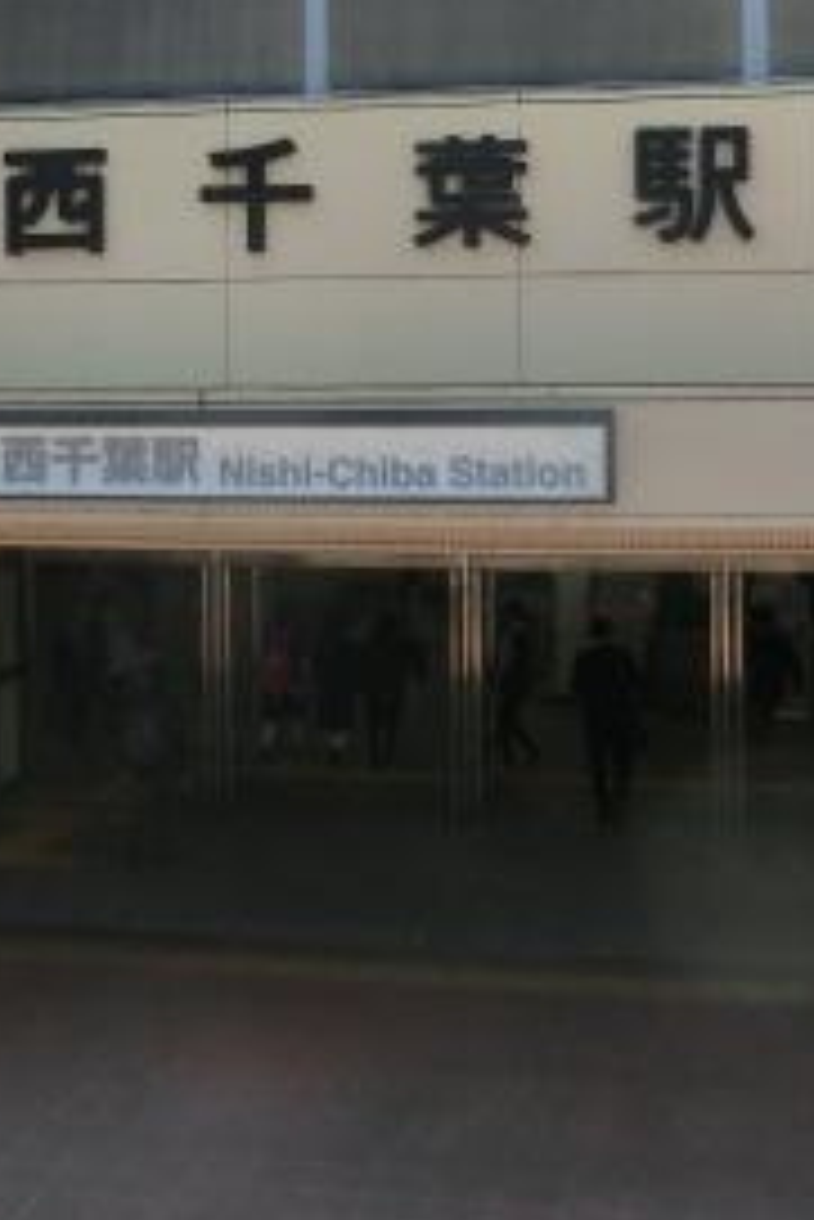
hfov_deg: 22.9
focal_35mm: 59
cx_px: 288
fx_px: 1998
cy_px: 333
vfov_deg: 33.4
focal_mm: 4.3
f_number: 3.2
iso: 80
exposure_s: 1/800
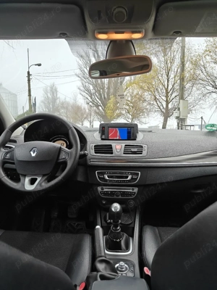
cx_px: 108
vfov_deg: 71.6
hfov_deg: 56.8
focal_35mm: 24
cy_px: 145
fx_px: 201
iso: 80
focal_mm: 5.59
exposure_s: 1/256
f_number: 1.8
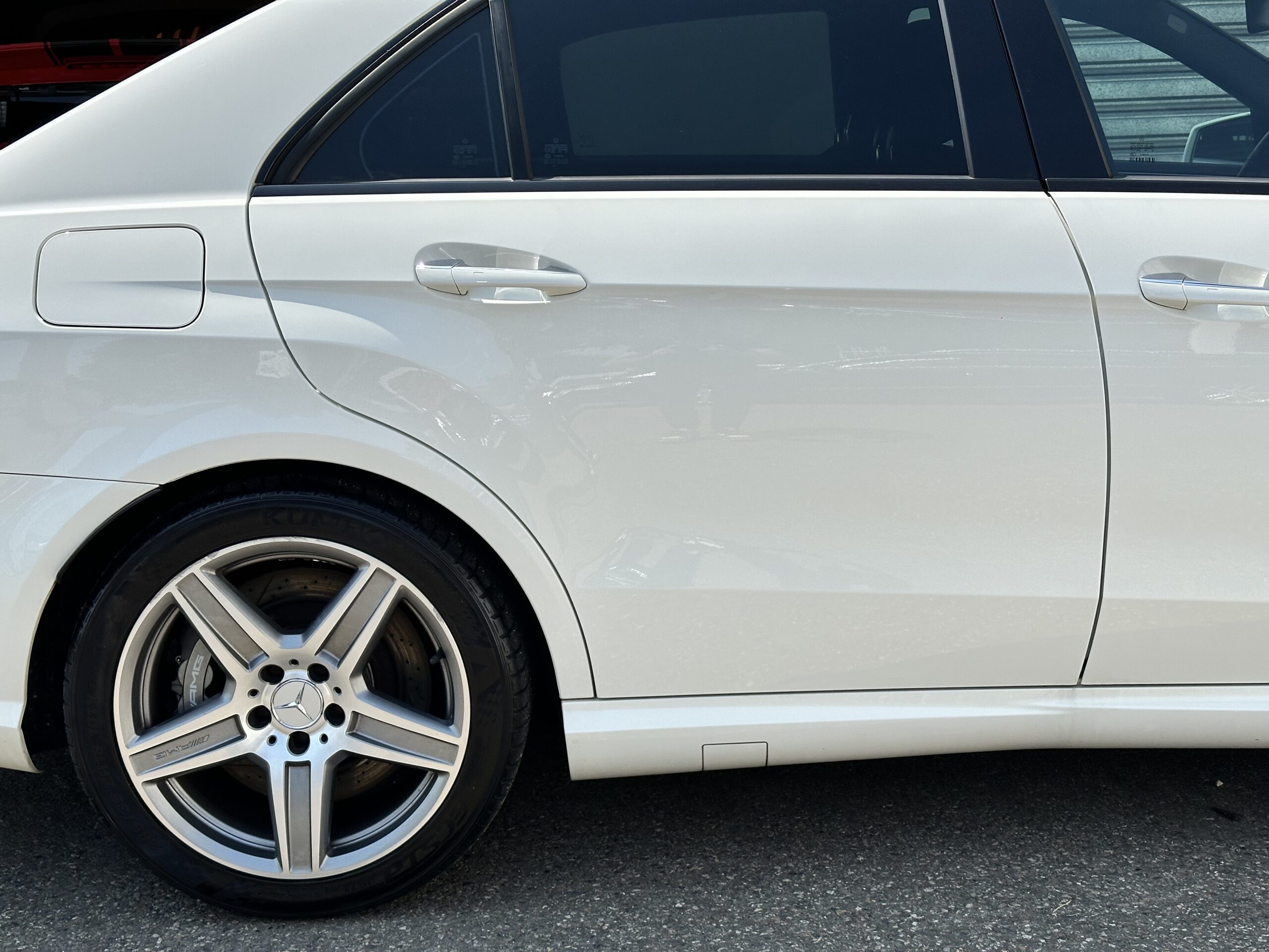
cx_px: 634
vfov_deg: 30.3
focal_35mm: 48
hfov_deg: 39.7
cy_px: 476
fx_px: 1760
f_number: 1.78
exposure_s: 1/3597
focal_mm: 6.86
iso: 64
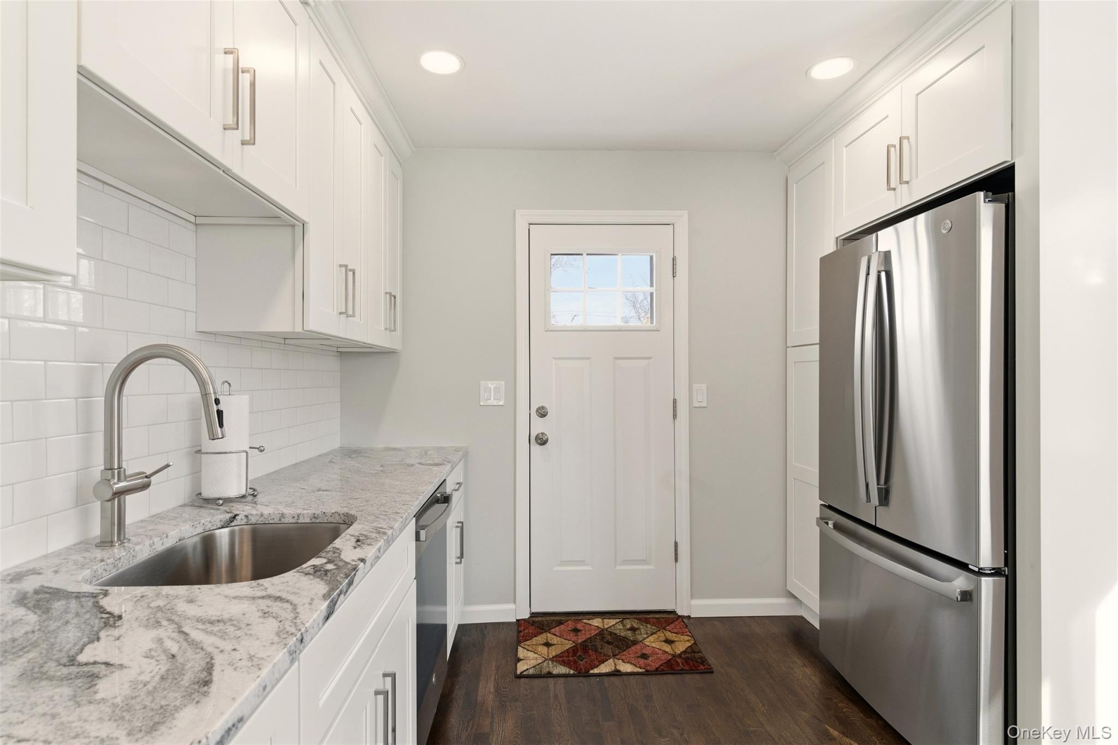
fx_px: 559
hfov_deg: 90.0
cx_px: 559
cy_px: 372
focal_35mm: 18
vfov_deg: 67.4
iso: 250
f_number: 9
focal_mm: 18
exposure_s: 1/100
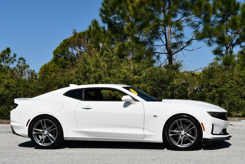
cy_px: 82
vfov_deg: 21.3
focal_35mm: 64
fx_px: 436
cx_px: 122
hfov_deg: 31.4
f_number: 10
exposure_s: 1/400
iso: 100
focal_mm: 32
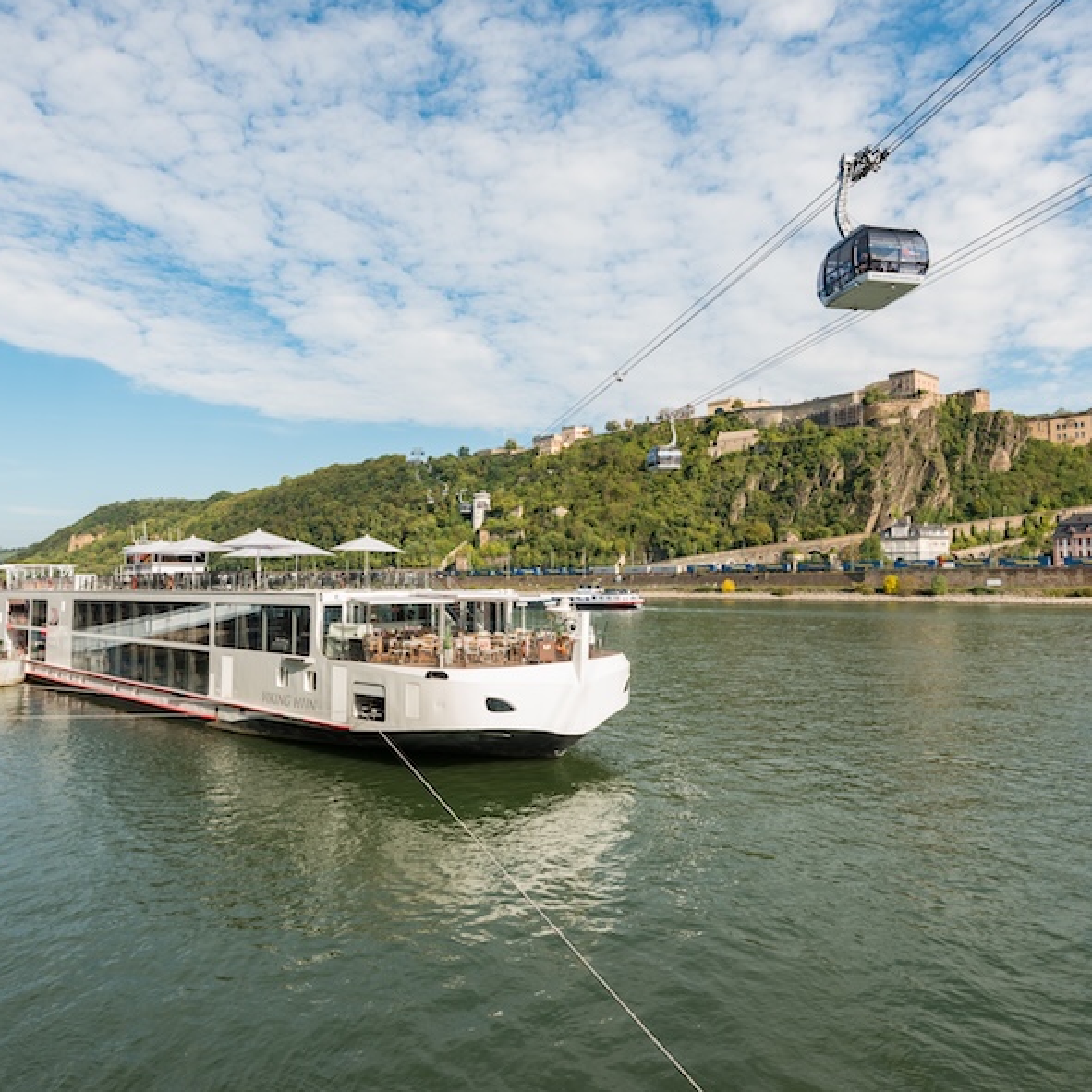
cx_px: 543
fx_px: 785
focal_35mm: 22
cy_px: 539
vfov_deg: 69.6
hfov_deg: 69.6
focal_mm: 17
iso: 100
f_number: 8
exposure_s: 1/200
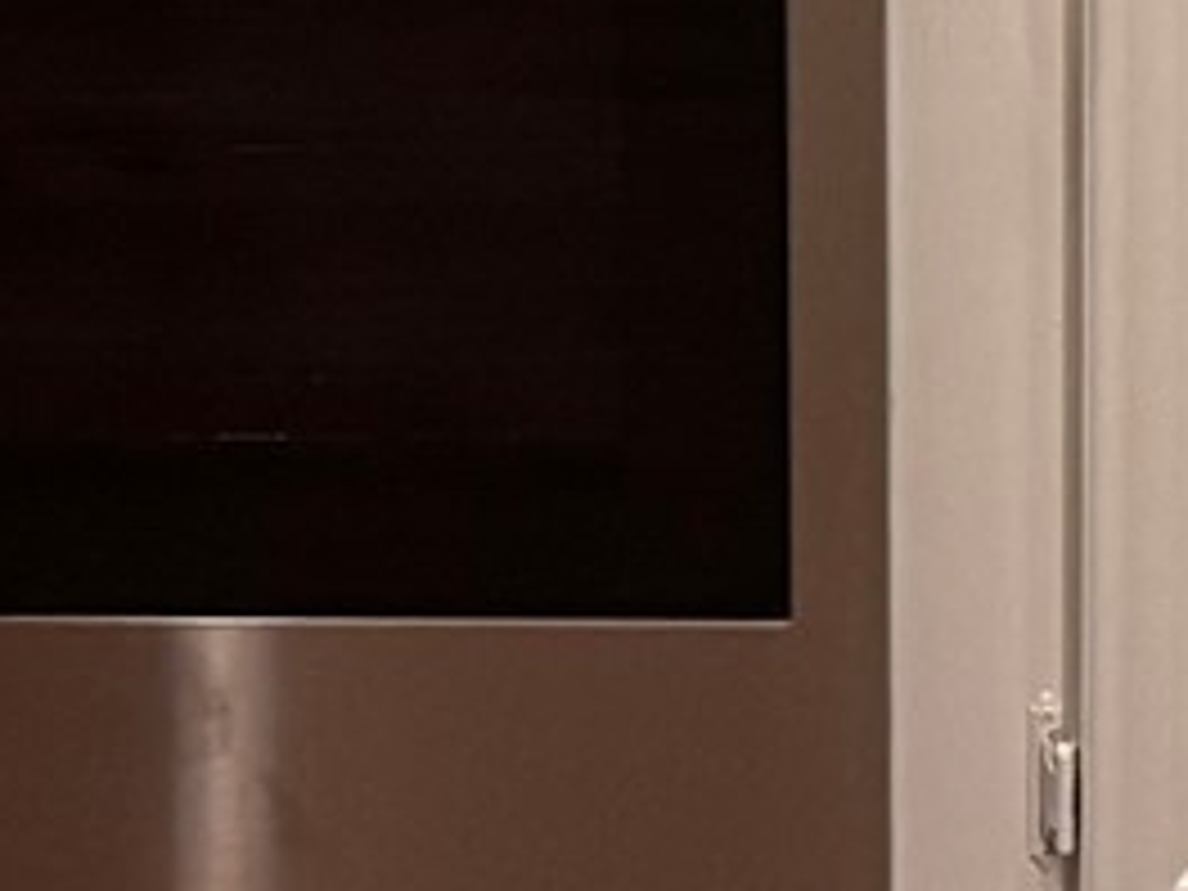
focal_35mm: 186
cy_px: -1989
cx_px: 18
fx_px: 6383
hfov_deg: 10.5
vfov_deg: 7.0
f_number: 1.78
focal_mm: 6.76
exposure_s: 1/60
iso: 400
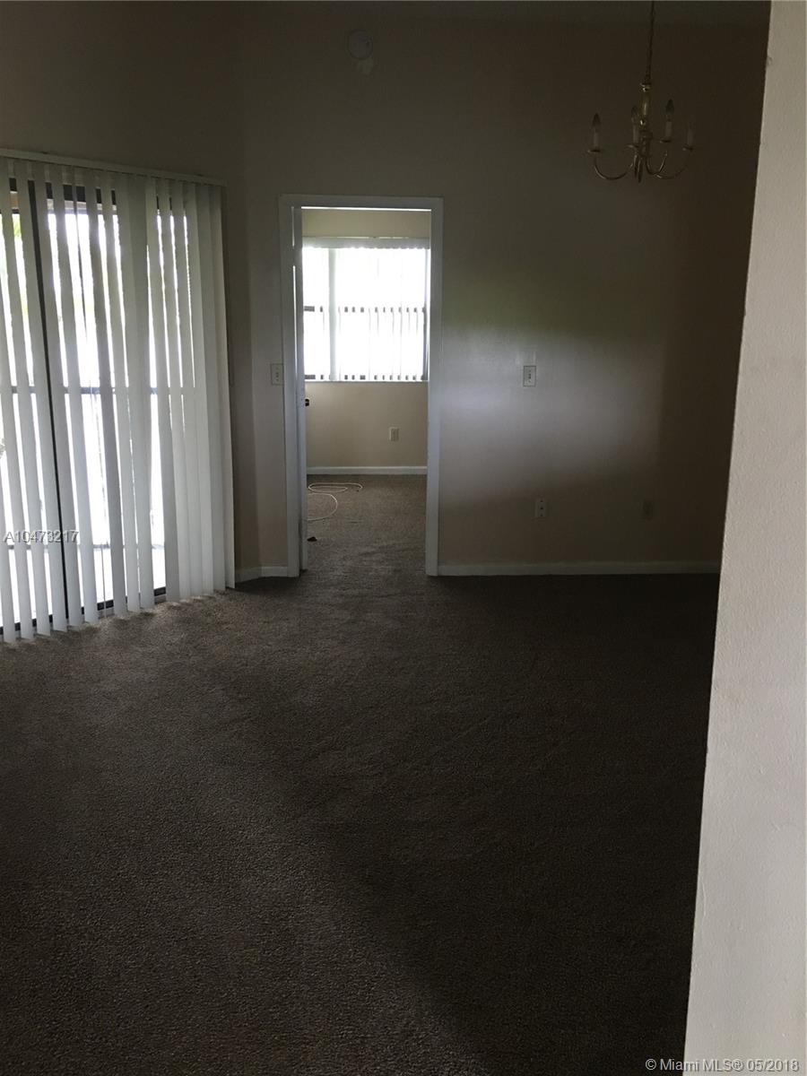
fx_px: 901
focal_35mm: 29
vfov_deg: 61.7
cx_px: 404
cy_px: 538
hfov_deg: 48.2
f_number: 2.2
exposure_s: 1/15
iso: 100
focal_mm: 4.15
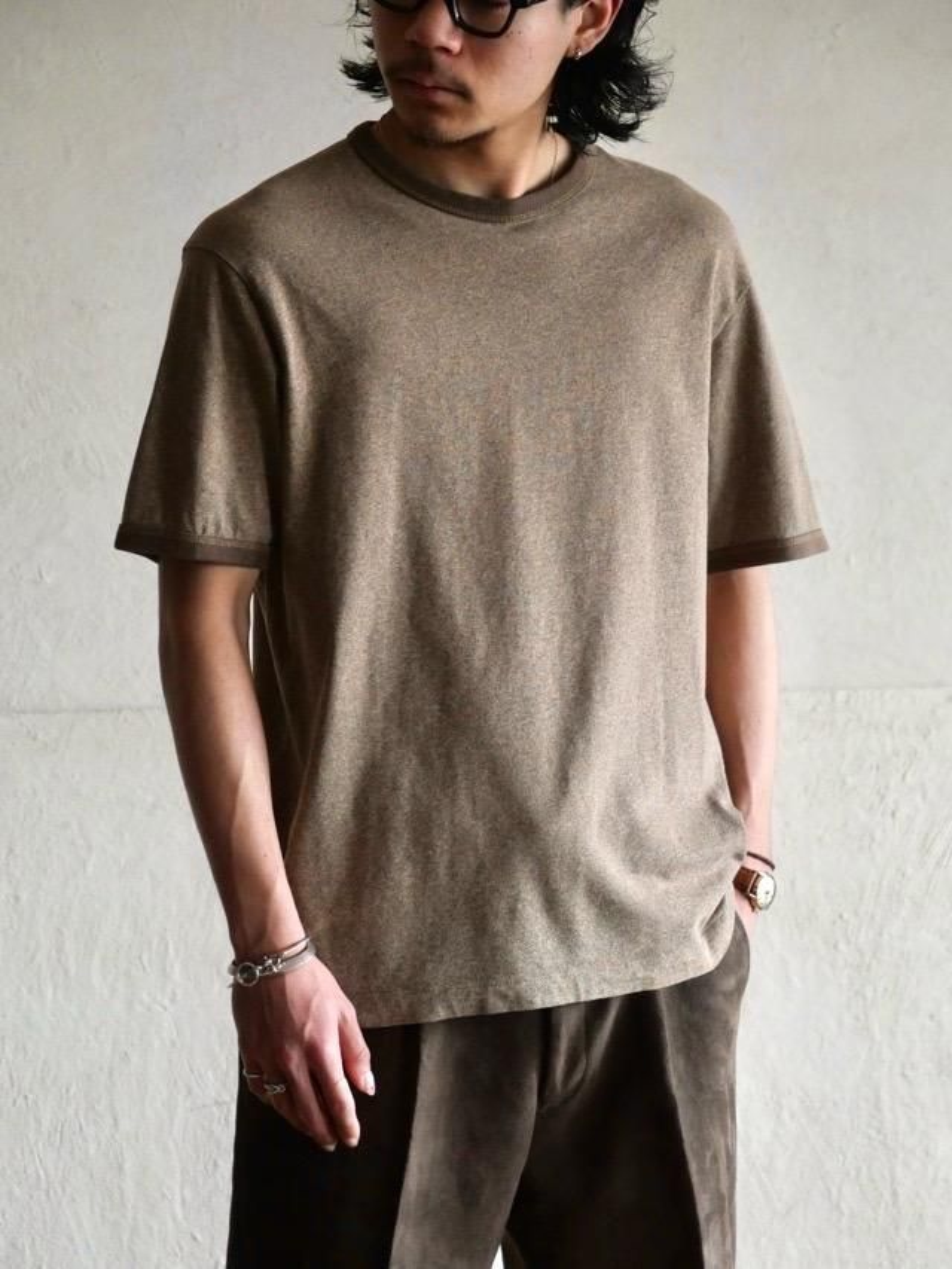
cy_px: 634
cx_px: 476
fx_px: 3959
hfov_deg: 13.7
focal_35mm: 108
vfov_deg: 18.2
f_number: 4
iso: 2500
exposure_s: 1/125
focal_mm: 54
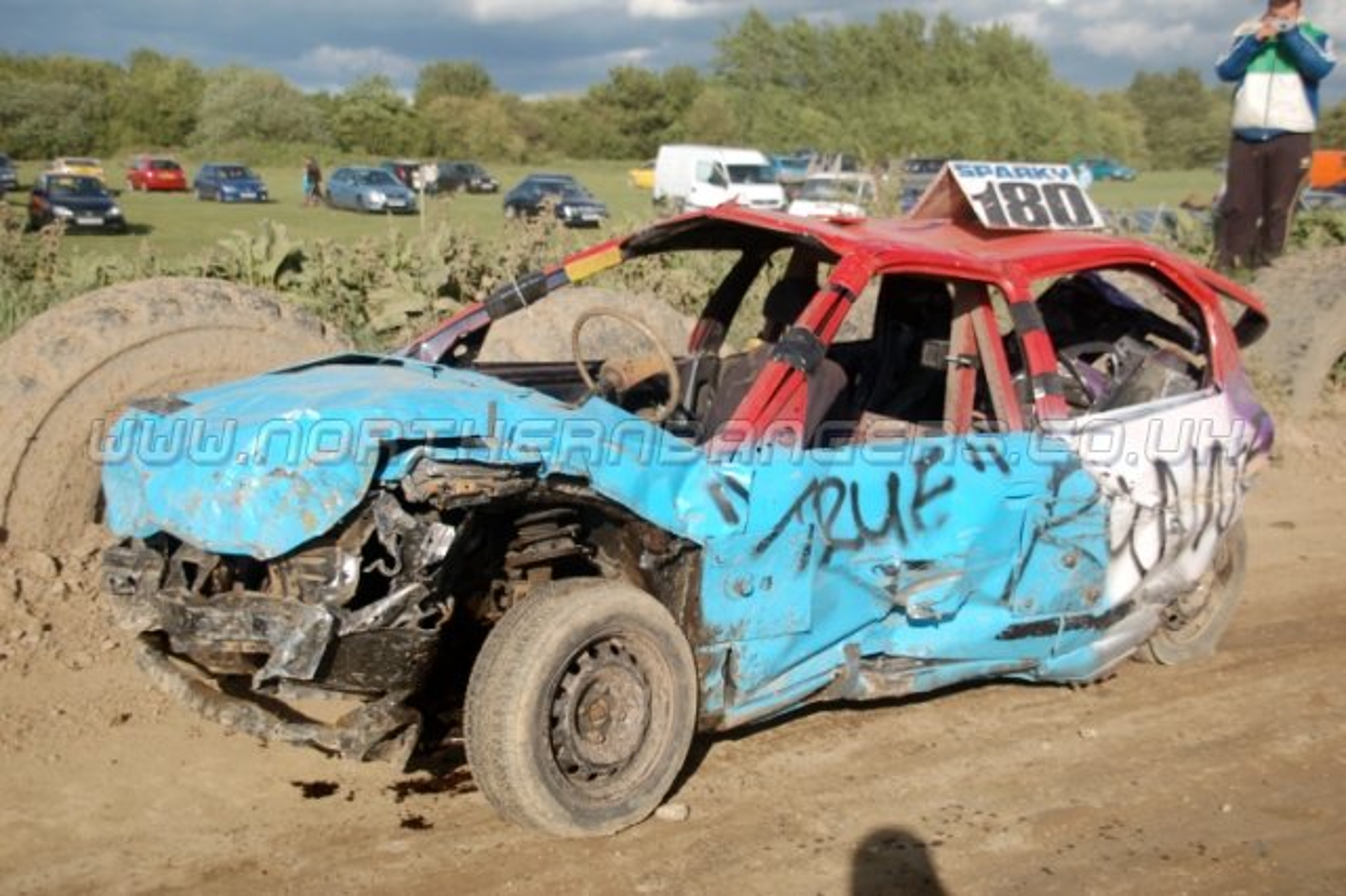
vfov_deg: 28.9
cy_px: 448
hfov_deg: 42.3
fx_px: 1738
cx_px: 673
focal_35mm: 46
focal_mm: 31
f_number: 4.5
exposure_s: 1/1000
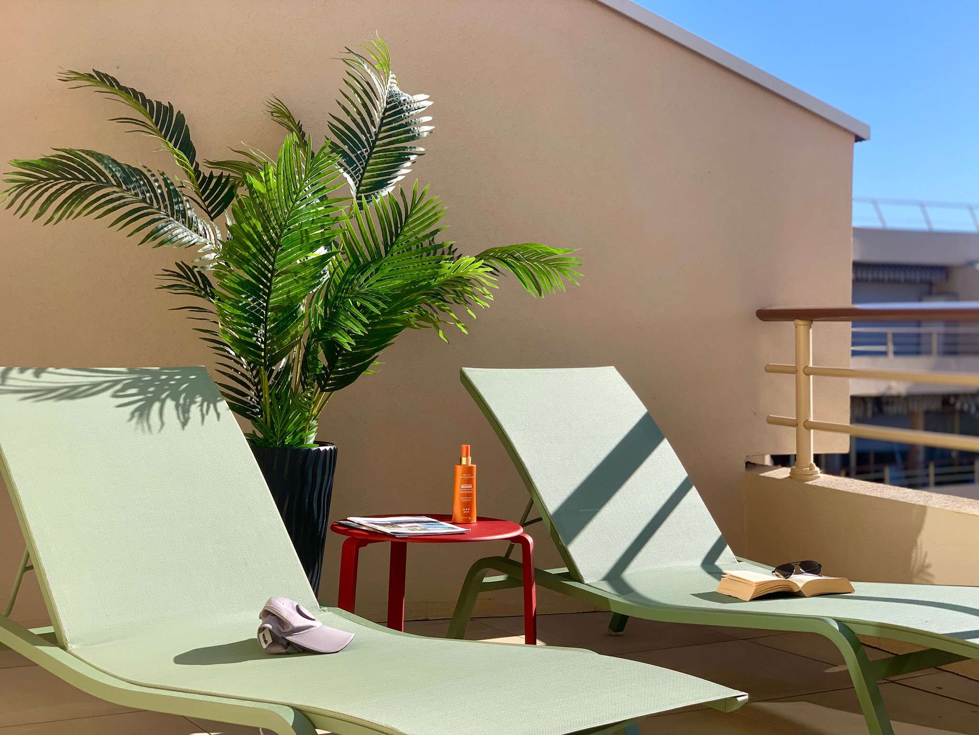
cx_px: 490
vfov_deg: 28.0
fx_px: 1471
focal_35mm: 52
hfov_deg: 36.8
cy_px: 368
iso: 16
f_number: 2.4
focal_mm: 6
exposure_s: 1/978
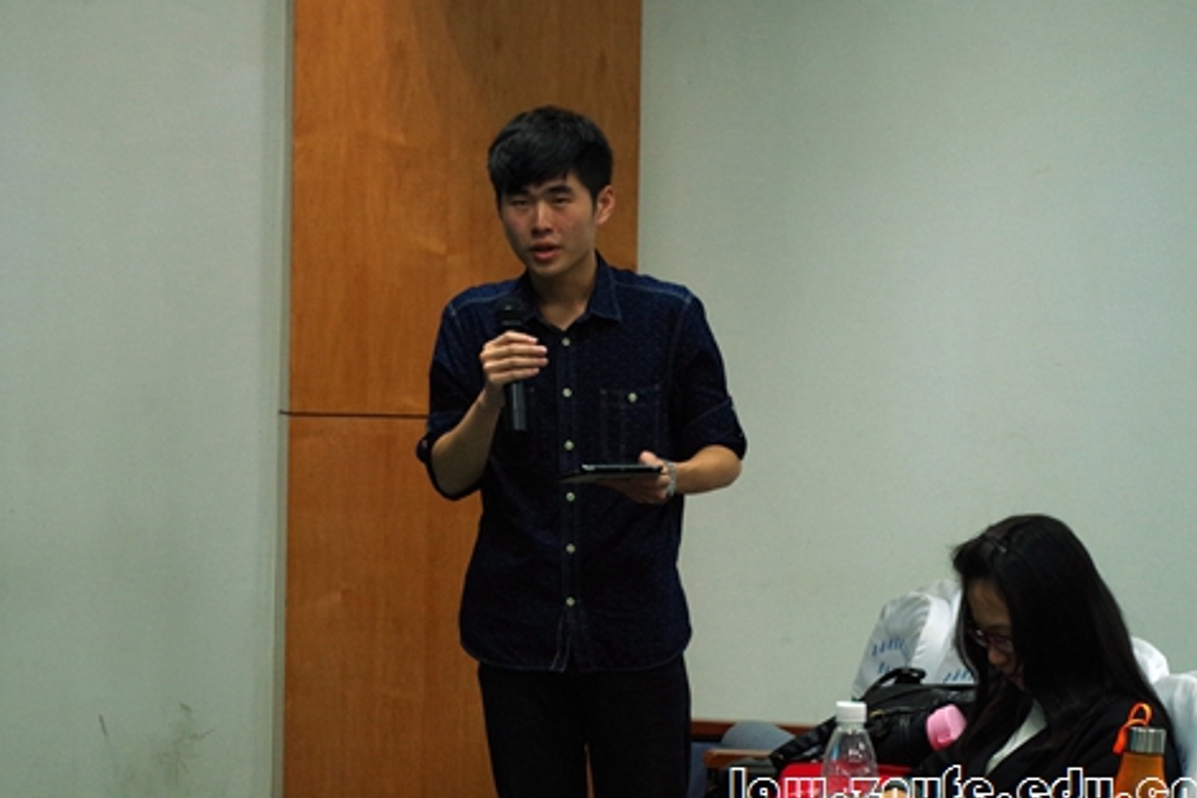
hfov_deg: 23.4
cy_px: 405
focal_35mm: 87
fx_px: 2893
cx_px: 590
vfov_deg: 15.7
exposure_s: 1/40
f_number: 6.3
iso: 800
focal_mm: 55
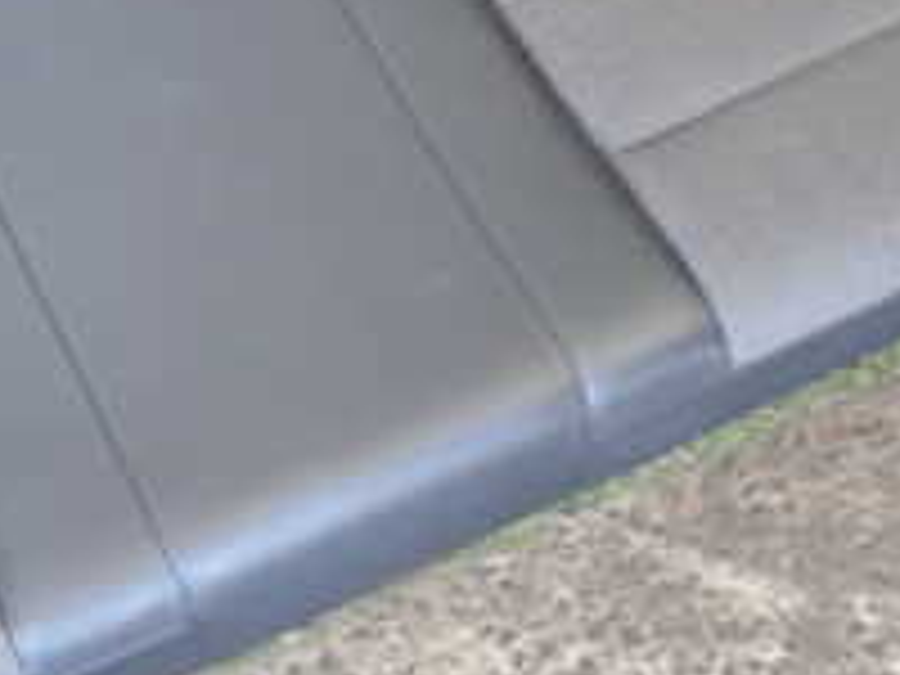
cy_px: 266
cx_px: 180
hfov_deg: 25.5
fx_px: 1950
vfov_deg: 19.6
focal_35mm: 75
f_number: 2
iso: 250
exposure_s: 1/30
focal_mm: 4.5
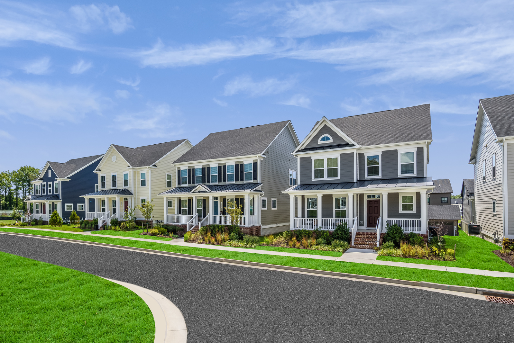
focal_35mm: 18
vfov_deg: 67.4
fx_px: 257
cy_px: 172
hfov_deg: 90.0
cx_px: 257
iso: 200
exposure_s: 1/640
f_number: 8
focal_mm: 18
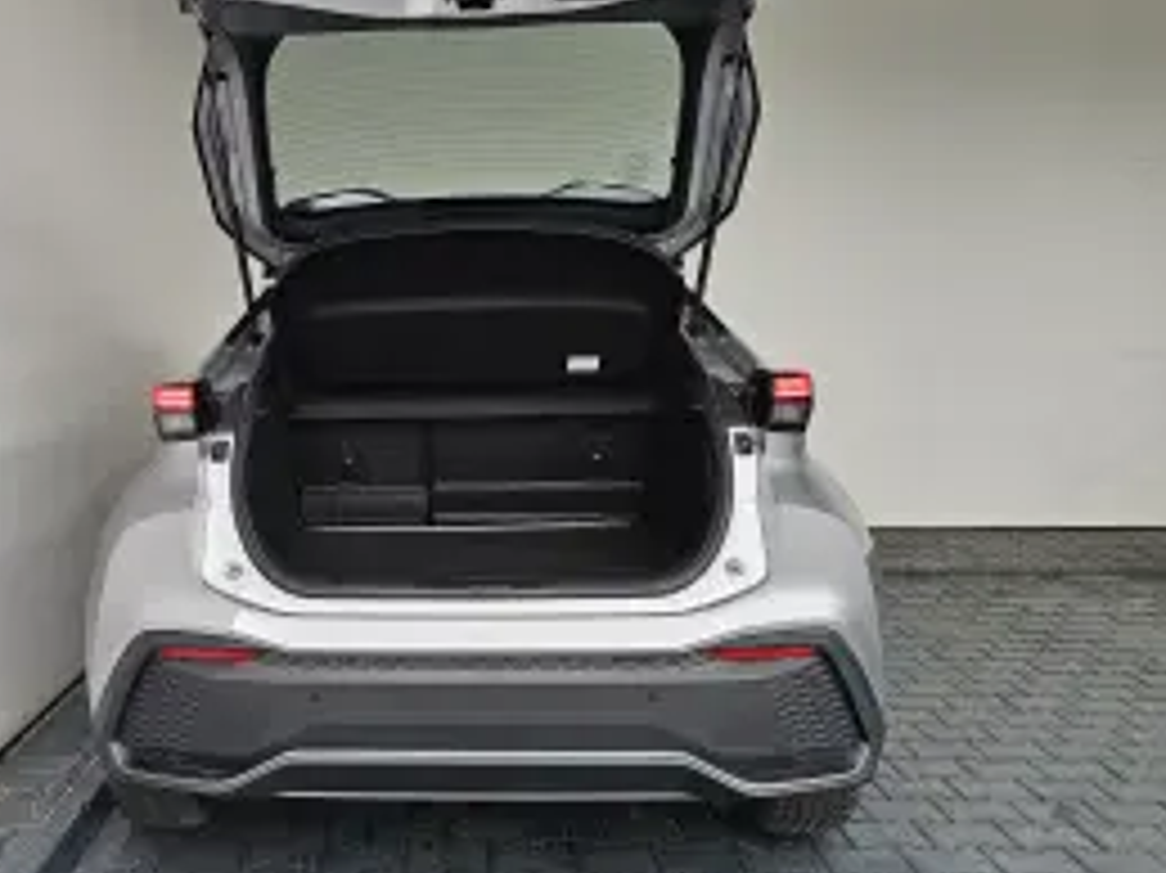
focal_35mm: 32
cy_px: 454
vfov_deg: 44.1
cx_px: 396
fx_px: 1077
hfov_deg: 55.7
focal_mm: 6.3
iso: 160
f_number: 1.7
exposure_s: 1/359
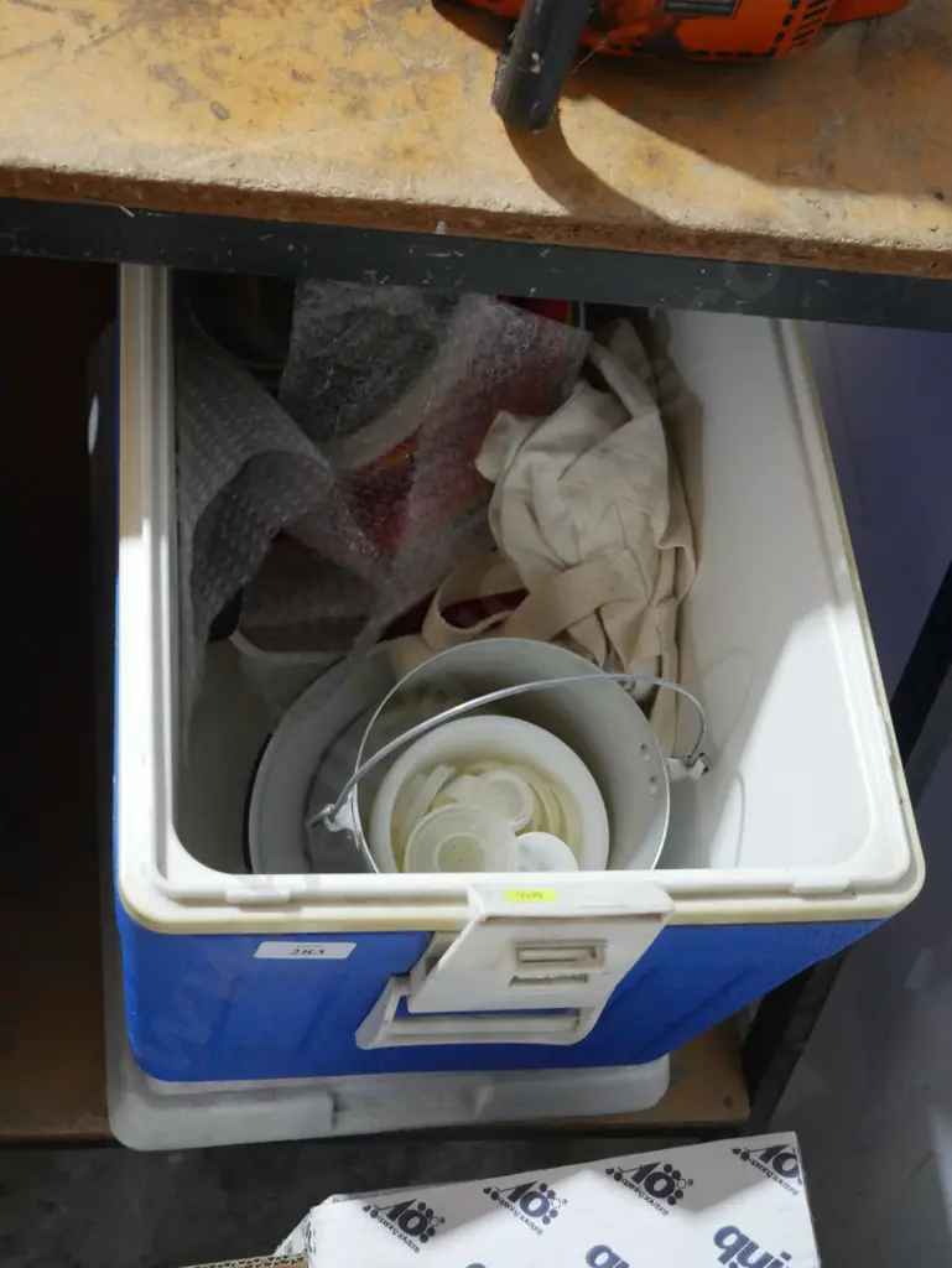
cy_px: 634
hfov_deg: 30.3
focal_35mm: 48
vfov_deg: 39.6
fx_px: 1759
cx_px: 476
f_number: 5.2
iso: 2500
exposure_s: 1/60
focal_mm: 24
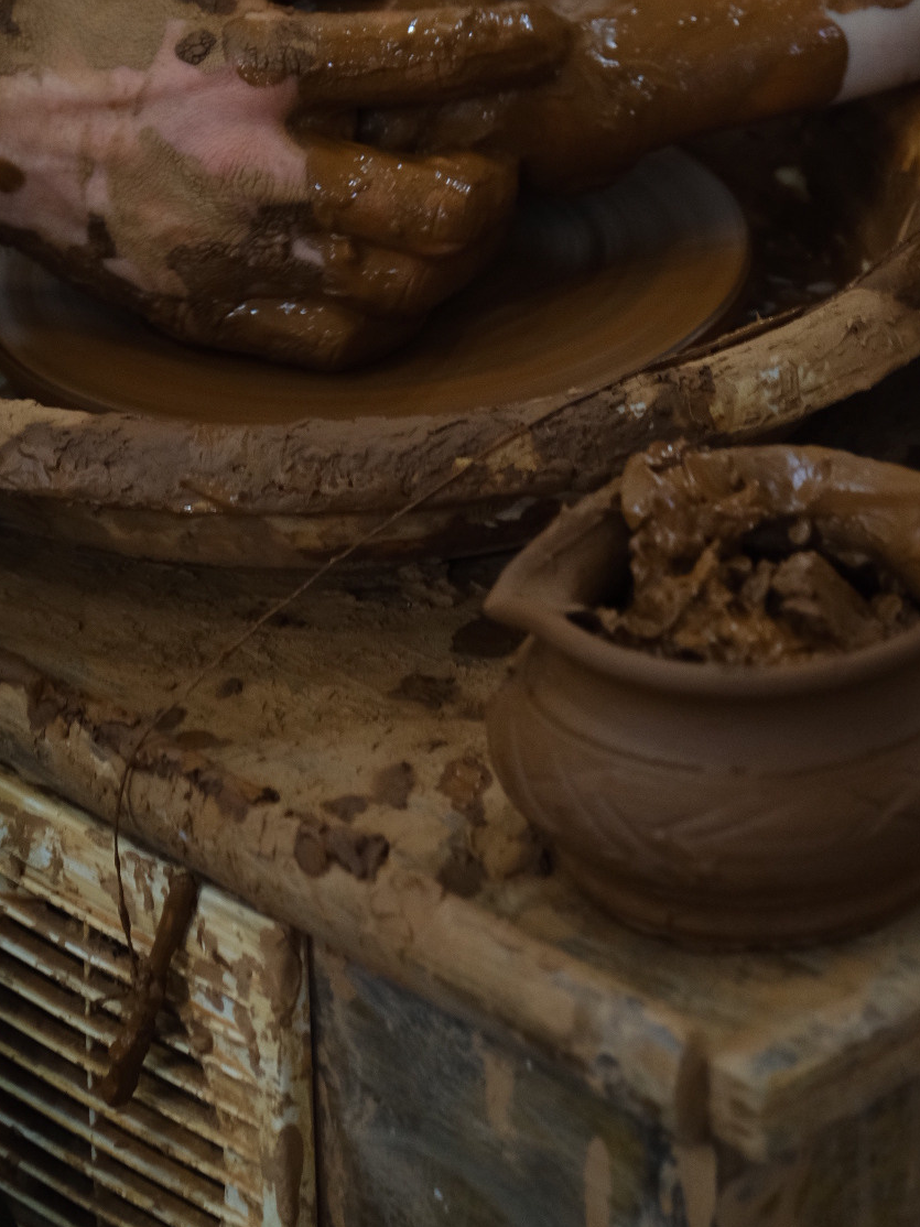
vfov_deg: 12.2
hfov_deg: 9.2
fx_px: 5707
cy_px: 289
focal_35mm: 161
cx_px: 539
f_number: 4
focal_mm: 69.8
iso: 1600
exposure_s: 1/15
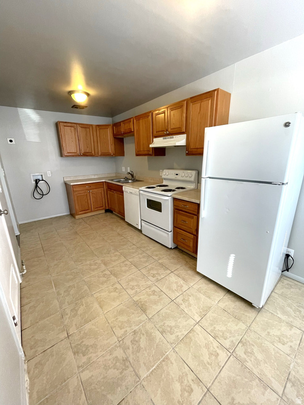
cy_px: 202
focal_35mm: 14
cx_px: 152
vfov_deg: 102.1
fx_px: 164
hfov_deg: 85.7
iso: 200
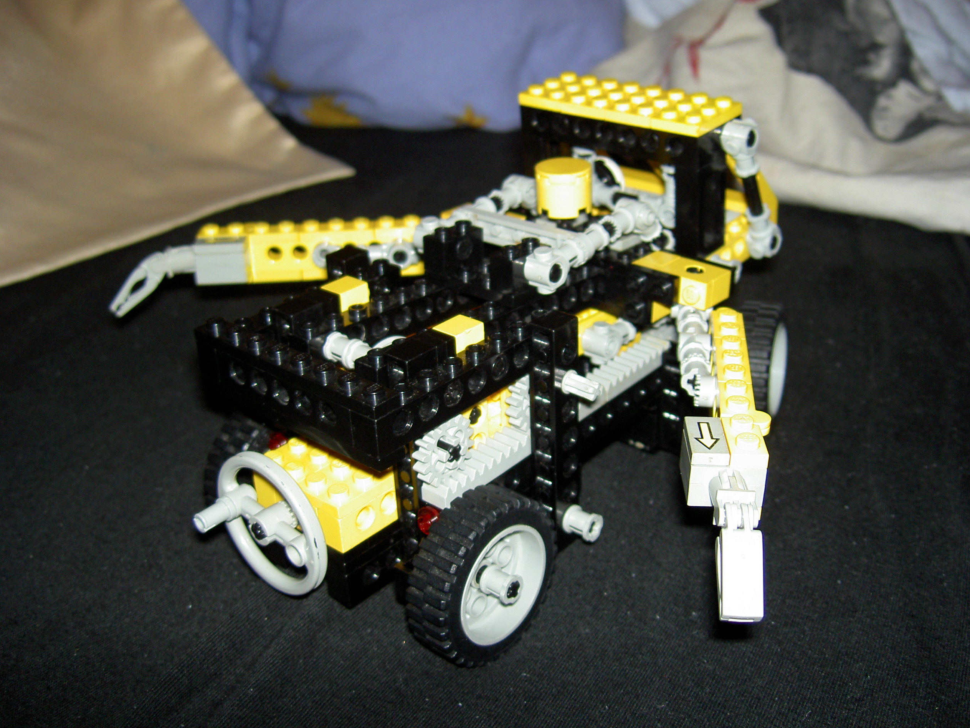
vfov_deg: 36.0
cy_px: 365
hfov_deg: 46.8
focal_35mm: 40
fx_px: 1121
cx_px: 489
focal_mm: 8
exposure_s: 1/59.5
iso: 100
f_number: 2.8
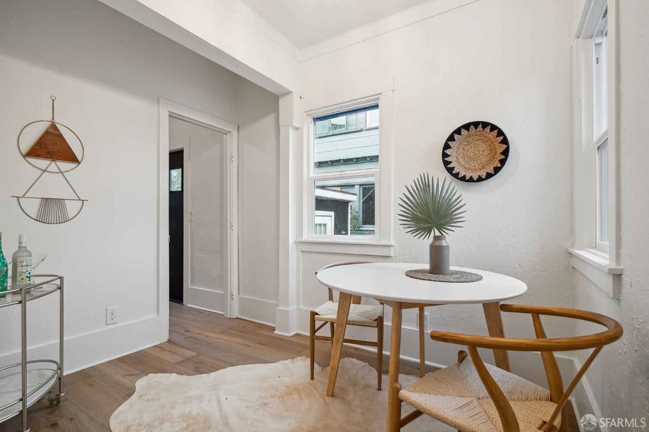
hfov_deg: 96.8
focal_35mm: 16
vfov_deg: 73.7
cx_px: 324
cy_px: 216
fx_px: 288
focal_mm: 16
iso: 640
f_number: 11
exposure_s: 1/6
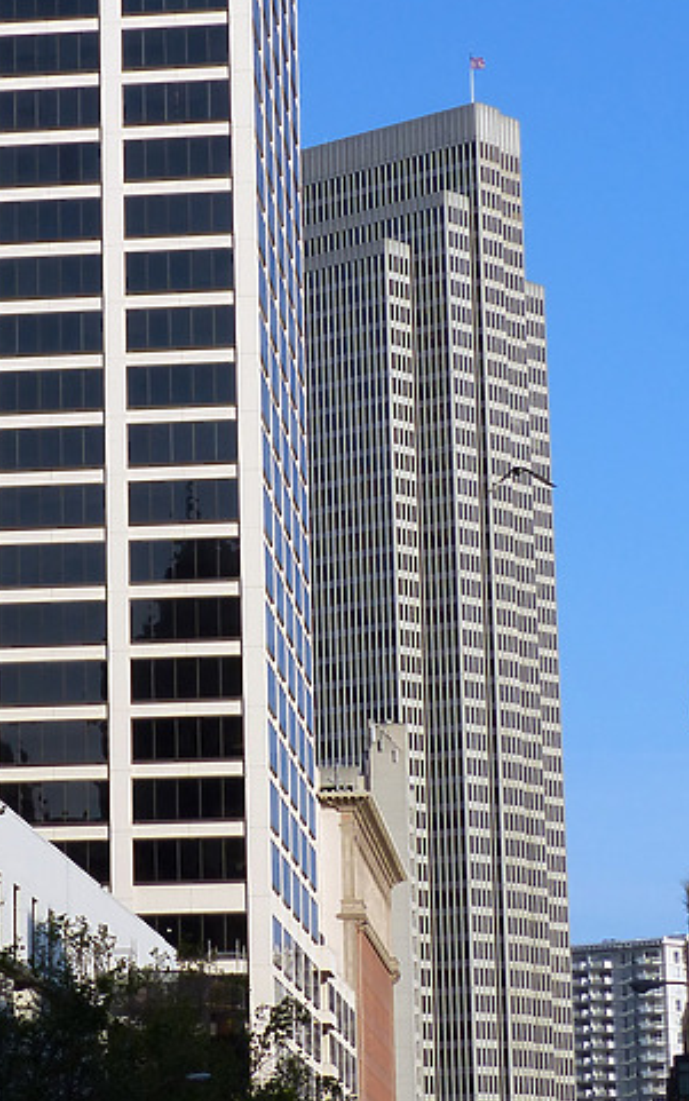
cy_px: 410
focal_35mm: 125
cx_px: 79
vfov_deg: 16.7
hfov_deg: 10.4
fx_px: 3752
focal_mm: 11.4
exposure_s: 1/1000
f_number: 4
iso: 100
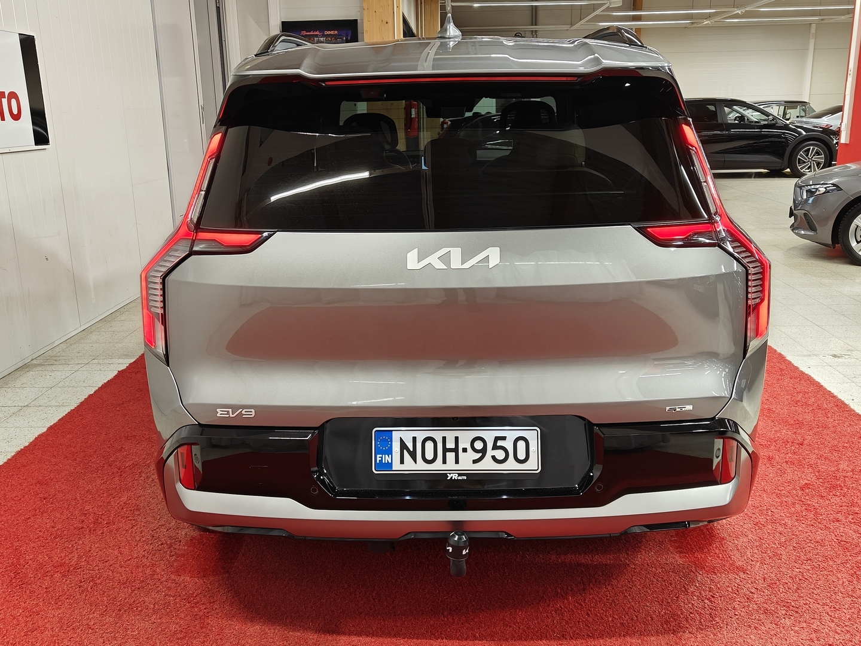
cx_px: 430
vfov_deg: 42.9
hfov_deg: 55.4
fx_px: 821
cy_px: 323
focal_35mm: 33
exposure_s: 1/50
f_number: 1.8
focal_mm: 5.59
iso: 80
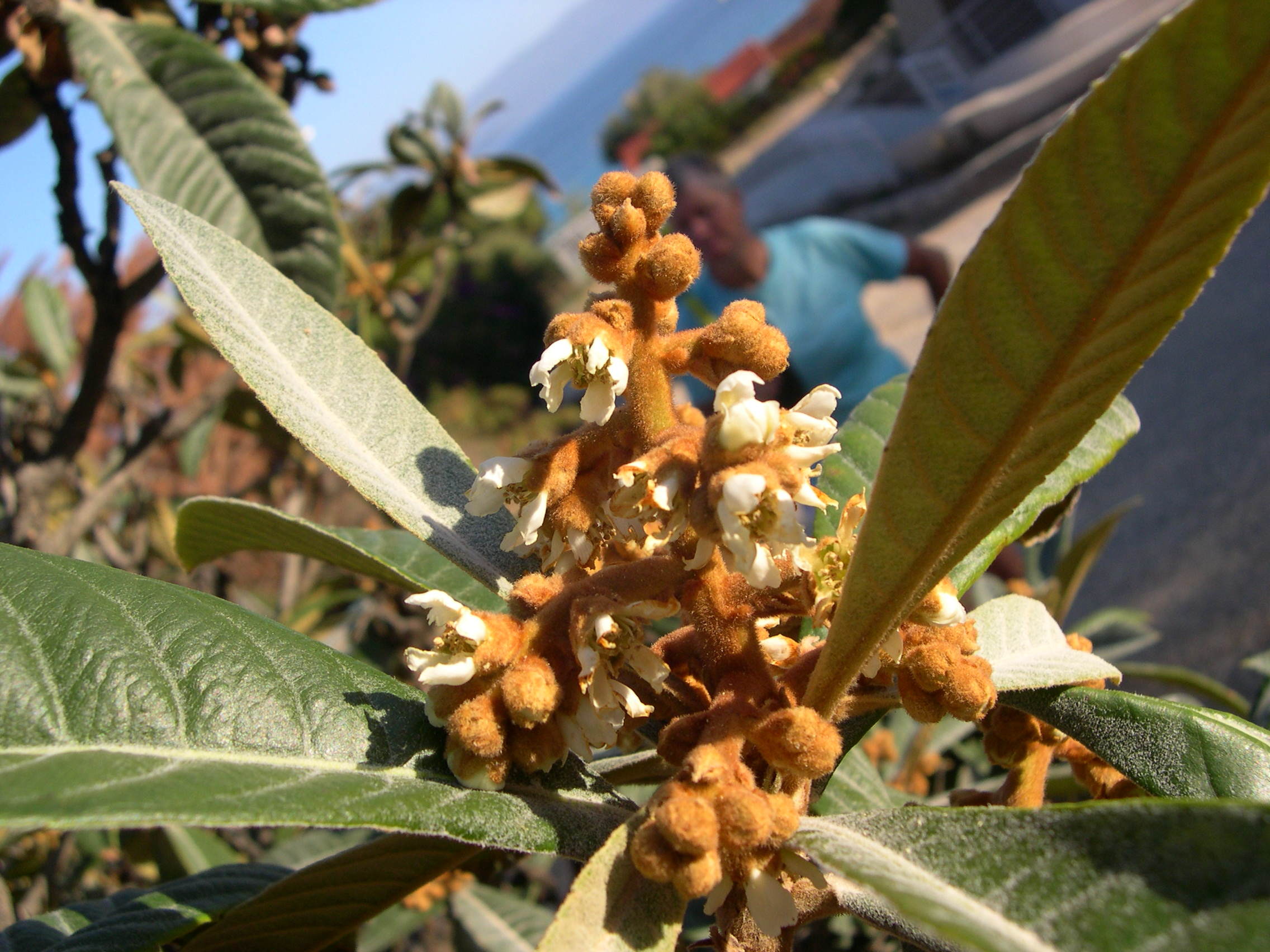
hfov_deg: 49.0
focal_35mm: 38
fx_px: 1394
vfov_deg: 37.7
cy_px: 476
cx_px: 635
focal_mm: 8
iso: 100
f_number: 7.6
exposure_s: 1/121
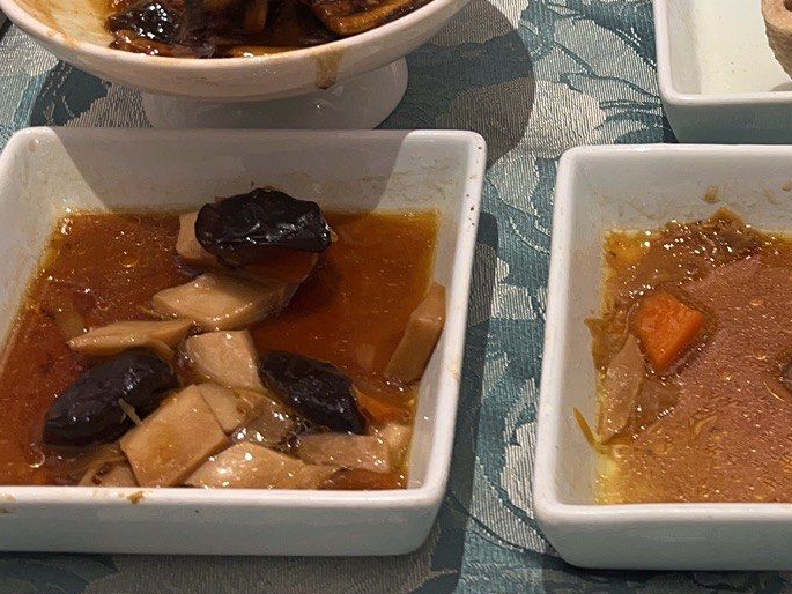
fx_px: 2838
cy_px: 96
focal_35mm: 124
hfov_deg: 15.9
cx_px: 436
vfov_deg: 11.9
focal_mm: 5.1
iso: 64
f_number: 1.6
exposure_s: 1/50
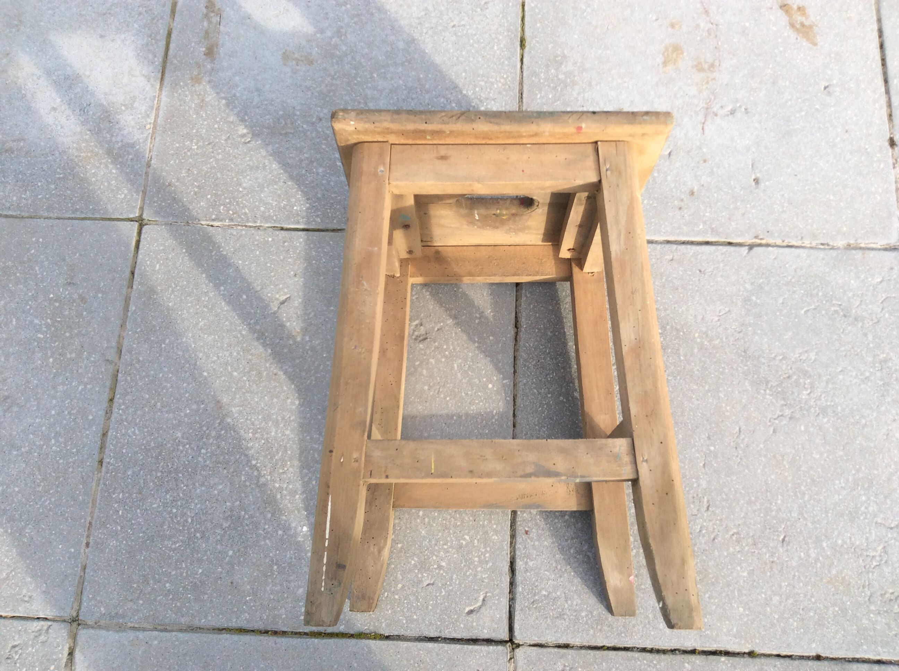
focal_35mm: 32
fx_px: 830
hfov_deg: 56.9
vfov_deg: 44.1
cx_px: 450
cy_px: 336
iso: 32
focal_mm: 3.3
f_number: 2.4
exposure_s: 1/602
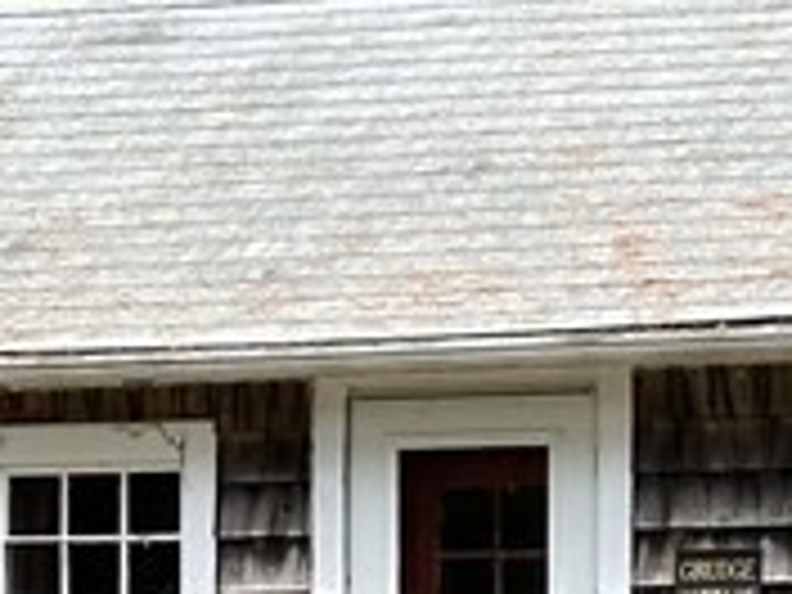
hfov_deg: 7.0
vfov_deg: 5.3
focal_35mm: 279
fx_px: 6383
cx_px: 1130
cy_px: 495
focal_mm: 6.86
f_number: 1.78
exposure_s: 1/709
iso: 64
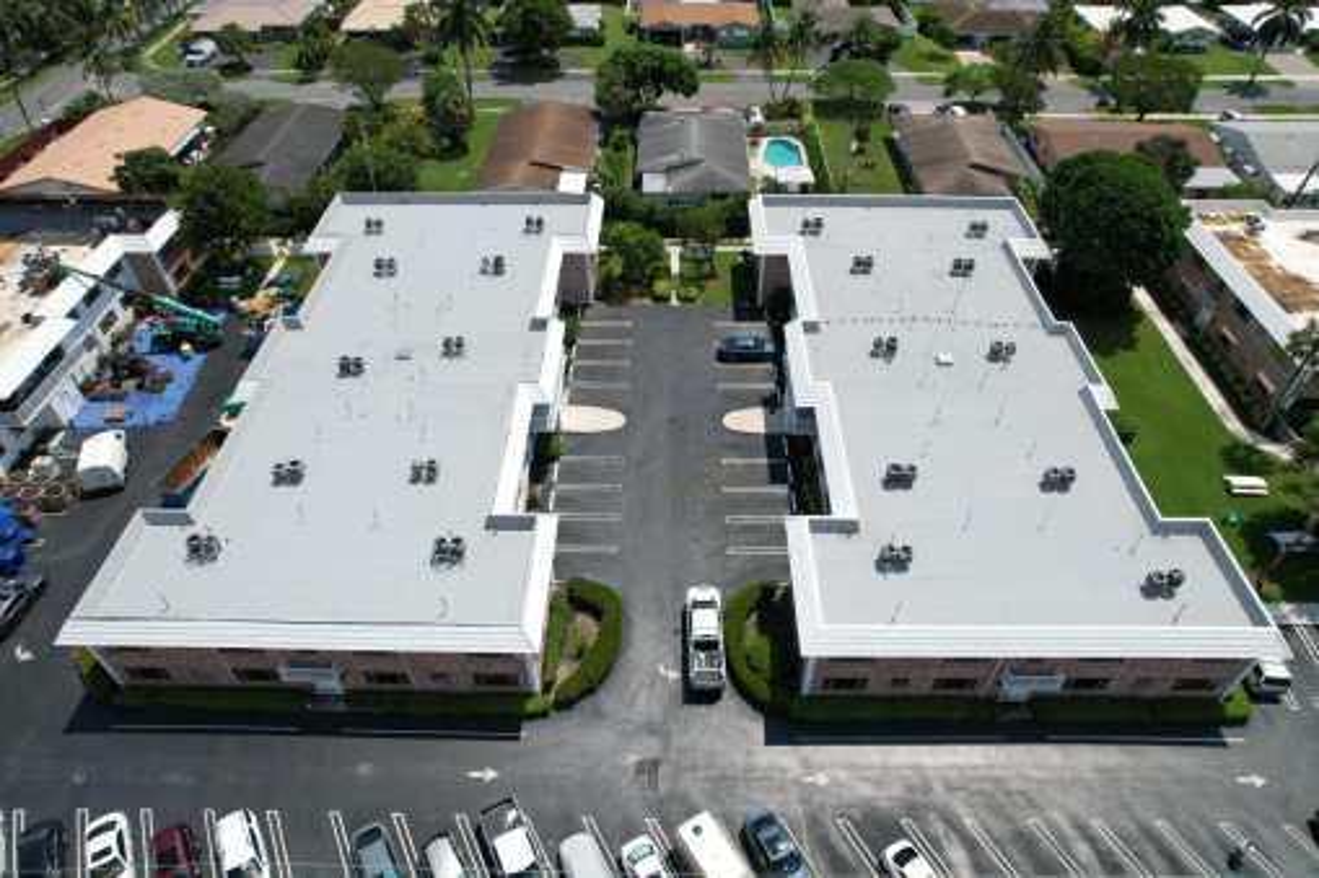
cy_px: 439
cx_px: 660
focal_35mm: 22
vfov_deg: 57.2
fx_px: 806
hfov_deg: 78.6
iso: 100
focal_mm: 8.38
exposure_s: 1/2500
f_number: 2.8
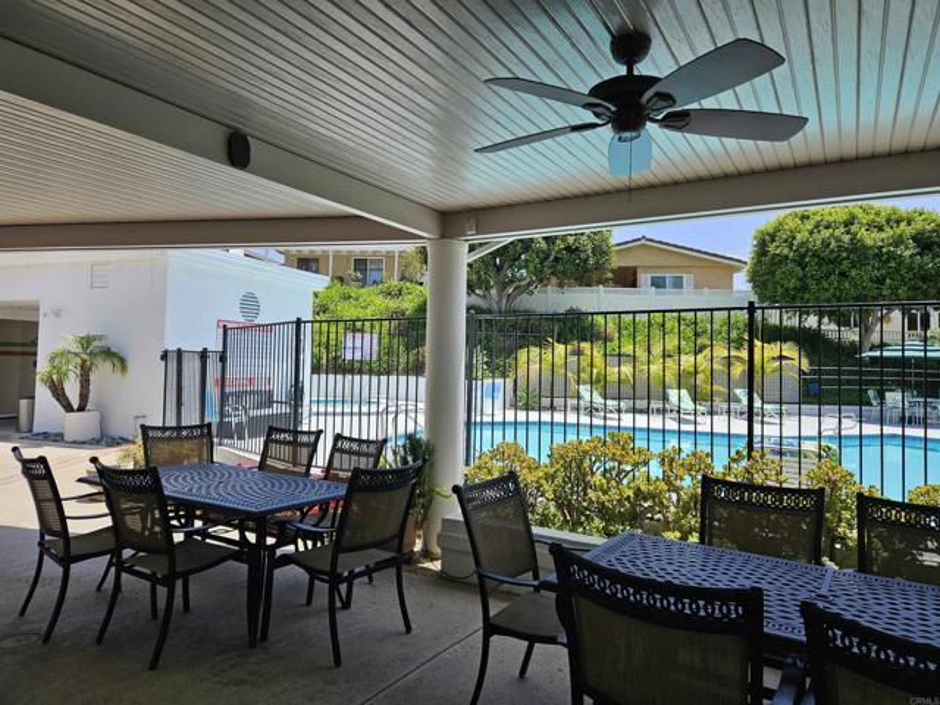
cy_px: 352
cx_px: 470
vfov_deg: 58.9
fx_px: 625
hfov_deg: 73.9
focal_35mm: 23
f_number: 1.8
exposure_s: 1/1002
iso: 25
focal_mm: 5.4
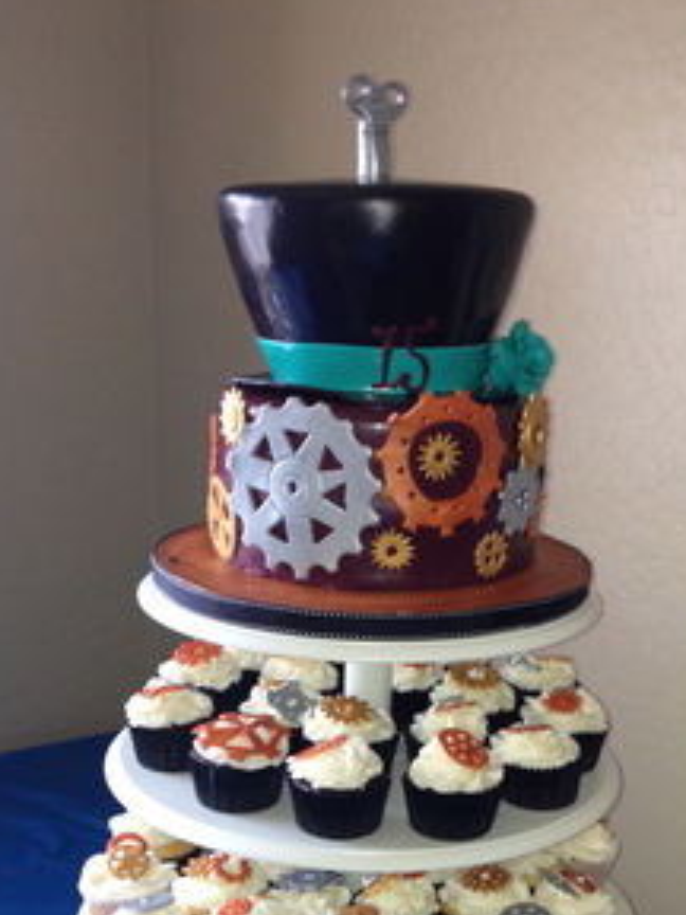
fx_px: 1453
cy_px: 696
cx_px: 435
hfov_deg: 26.5
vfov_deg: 34.2
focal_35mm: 55
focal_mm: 4.13
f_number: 2.4
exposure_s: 1/20
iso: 125
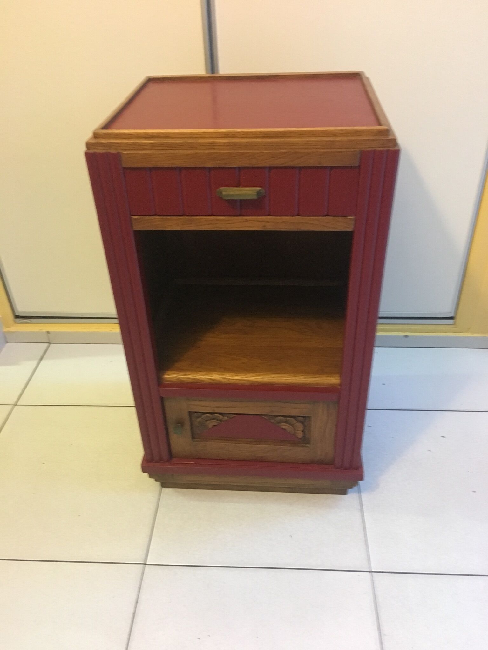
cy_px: 325
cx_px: 244
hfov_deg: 48.2
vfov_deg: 61.7
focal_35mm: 29
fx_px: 545
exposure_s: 1/17
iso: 500
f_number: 2.2
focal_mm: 4.15
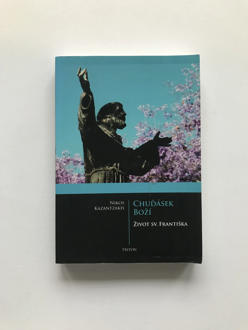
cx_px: 124
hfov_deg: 49.7
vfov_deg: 63.4
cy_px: 165
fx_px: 267
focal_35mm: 28
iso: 40
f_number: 1.8
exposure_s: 1/17
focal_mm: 3.99
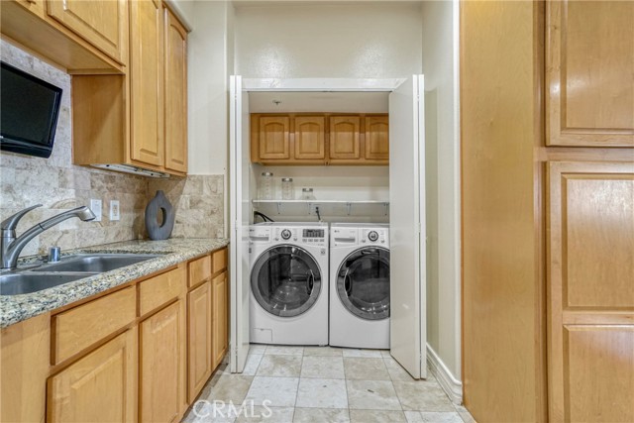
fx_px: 264
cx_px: 317
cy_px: 212
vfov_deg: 77.4
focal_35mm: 15
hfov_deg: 100.4
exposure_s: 1/30
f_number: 4
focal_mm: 10
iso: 1600
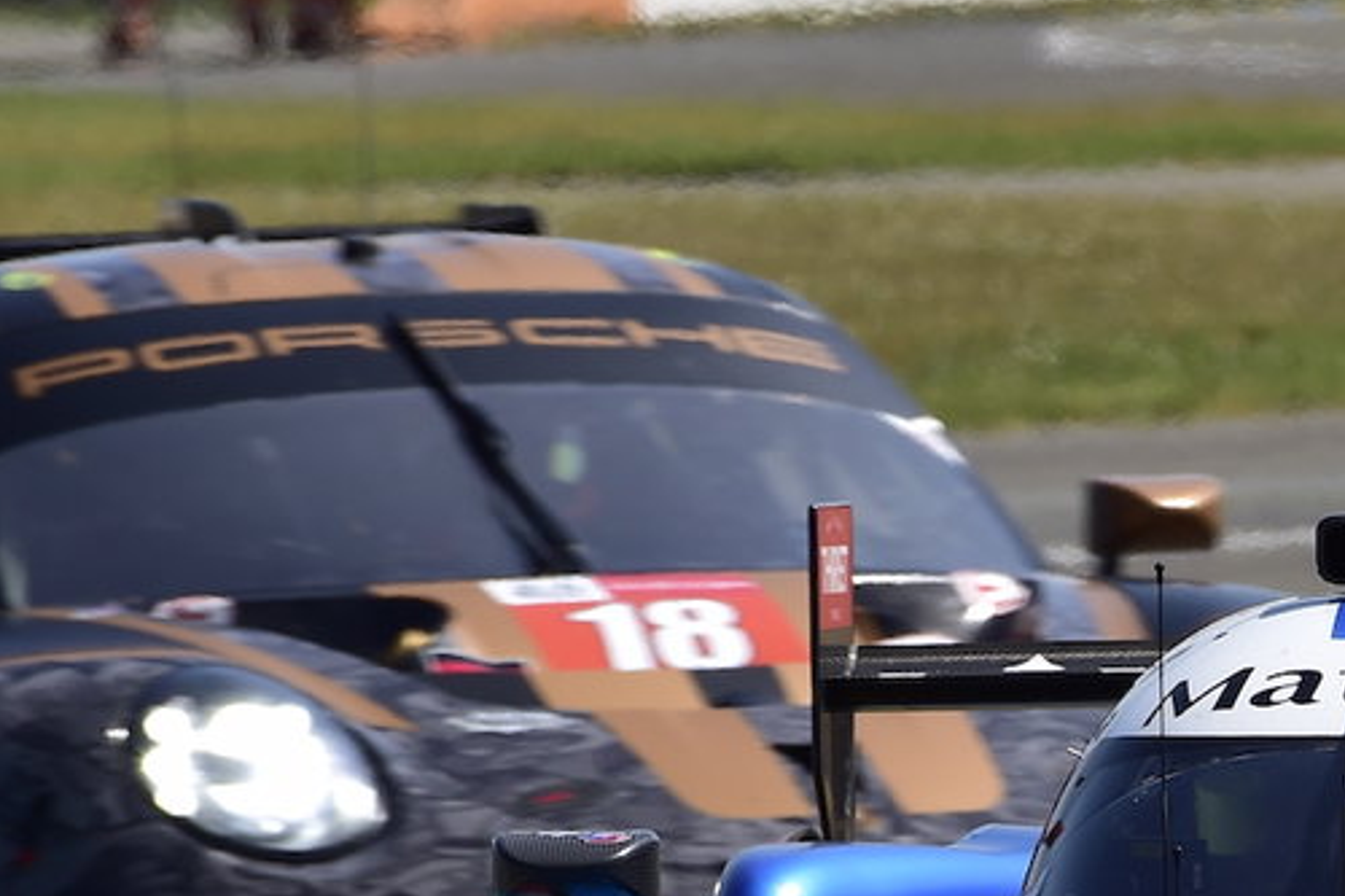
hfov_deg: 1.3
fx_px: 59717
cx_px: 1022
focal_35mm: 1599
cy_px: 658
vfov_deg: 0.9
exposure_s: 1/400
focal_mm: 500
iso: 250
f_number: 11
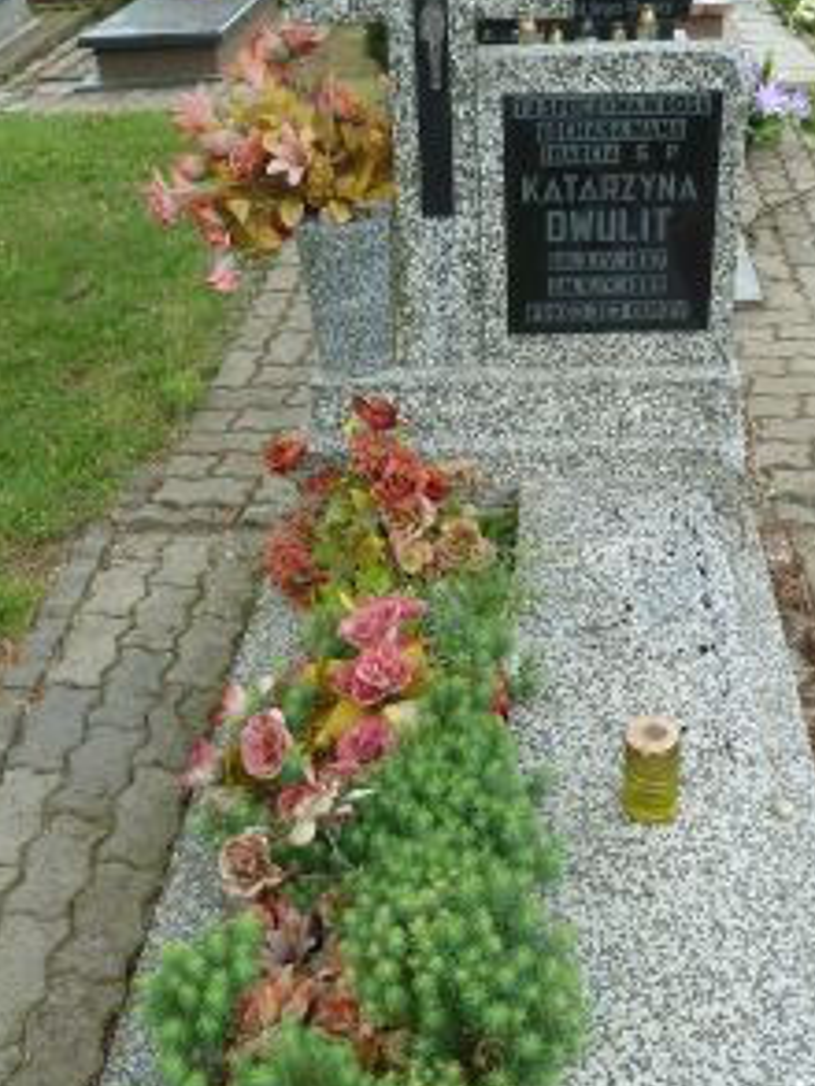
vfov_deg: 45.7
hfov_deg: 35.1
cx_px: 474
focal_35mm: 41
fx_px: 1286
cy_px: 597
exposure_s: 1/60
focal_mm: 4.1
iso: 80
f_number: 3.3
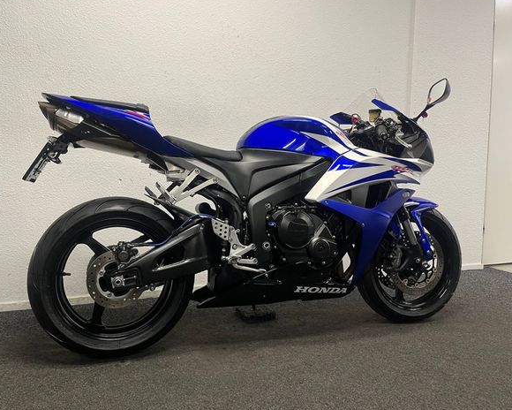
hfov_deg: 62.1
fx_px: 424
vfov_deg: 51.5
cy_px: 200
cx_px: 237
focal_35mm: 28
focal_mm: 5.1
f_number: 1.6
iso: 80
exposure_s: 1/50
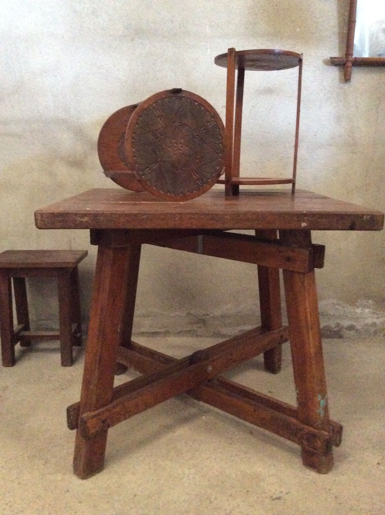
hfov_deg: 44.1
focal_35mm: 32
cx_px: 192
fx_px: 476
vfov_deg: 56.9
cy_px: 258
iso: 640
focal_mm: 3.3
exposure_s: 1/17
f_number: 2.4
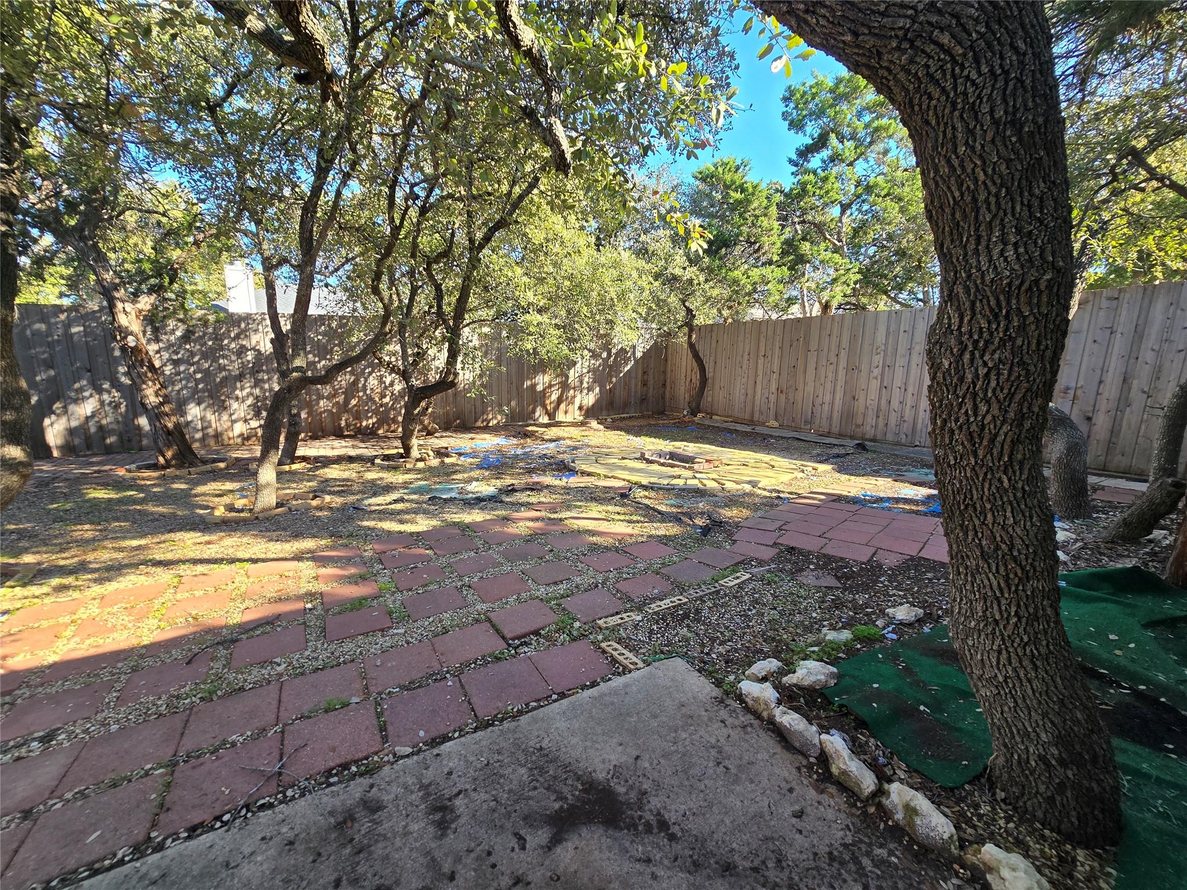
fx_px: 446
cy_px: 445
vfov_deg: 89.9
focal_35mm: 13
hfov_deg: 106.2
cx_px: 594
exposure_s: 1/257
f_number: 2.2
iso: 50
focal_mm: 2.2
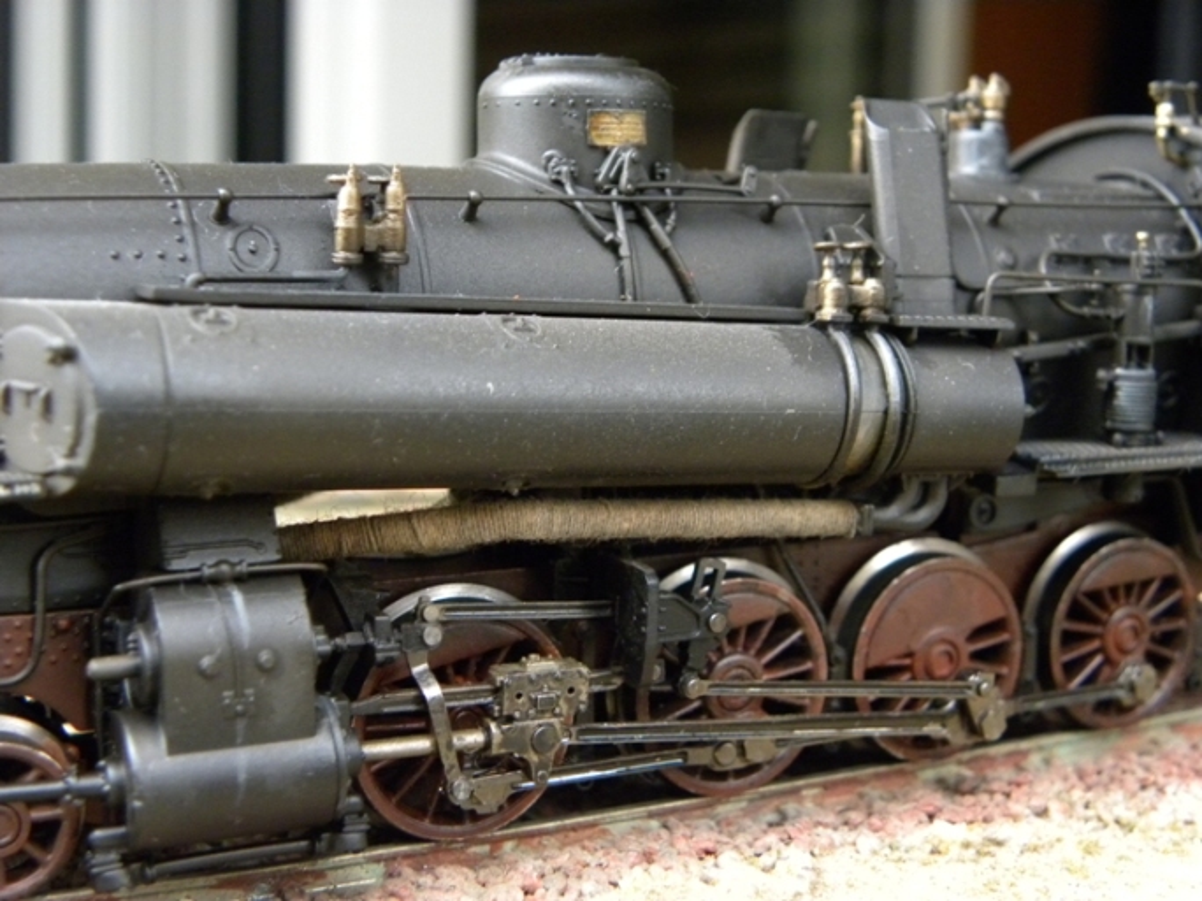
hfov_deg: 36.8
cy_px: 450
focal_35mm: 52
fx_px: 1806
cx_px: 601
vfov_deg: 28.0
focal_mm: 9.2
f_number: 3.5
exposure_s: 1/56.3
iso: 400
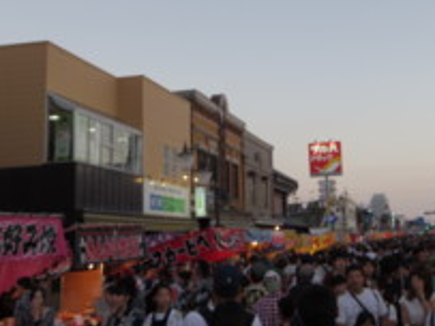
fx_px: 641
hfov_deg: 36.9
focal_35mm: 51
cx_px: 309
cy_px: 103
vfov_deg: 28.3
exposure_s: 1/60
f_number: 2.8
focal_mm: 5
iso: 100
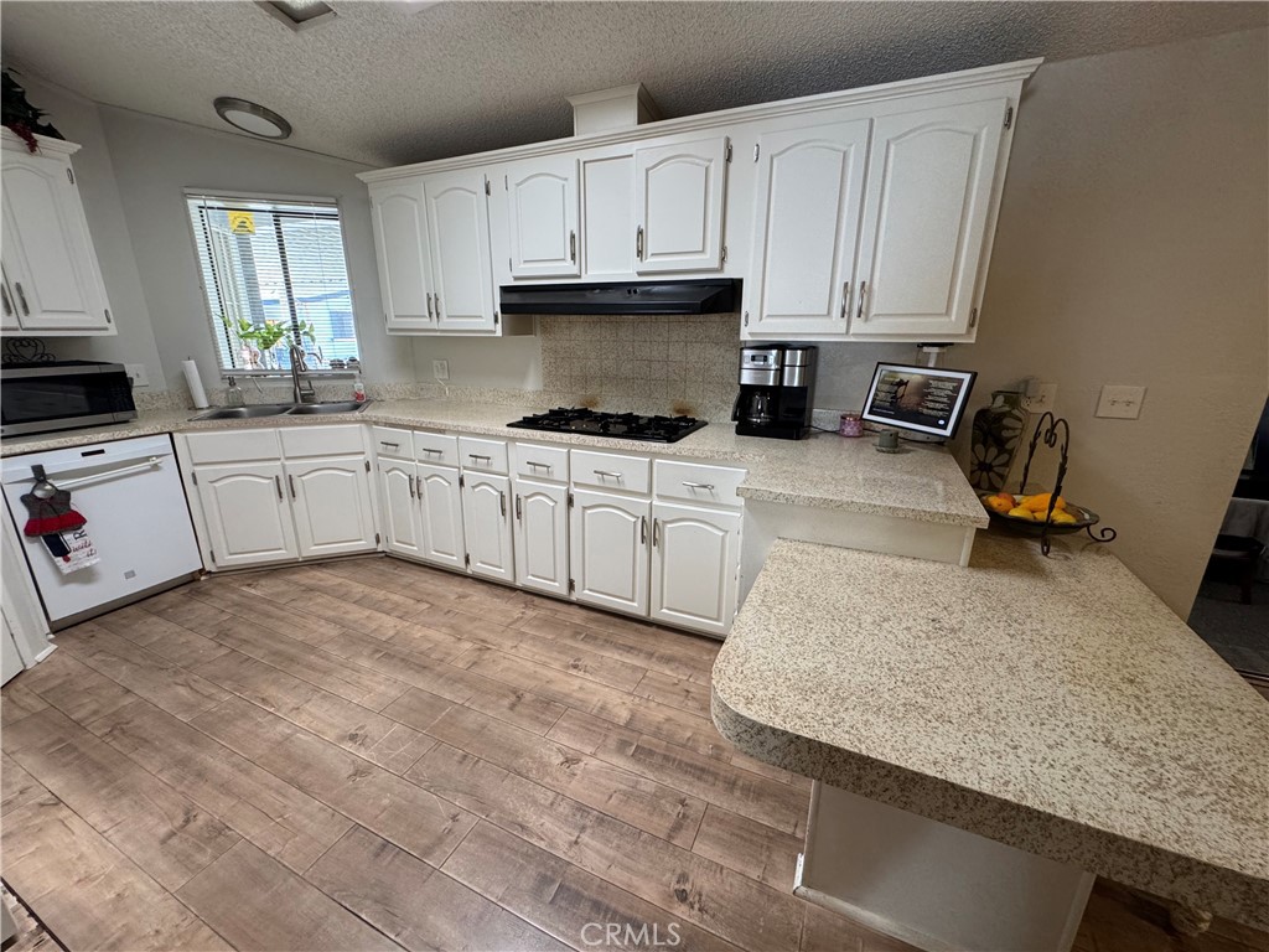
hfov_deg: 102.1
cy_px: 476
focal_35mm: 14
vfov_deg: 85.7
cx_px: 634
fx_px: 513
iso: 250
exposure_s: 1/120
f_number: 2.2
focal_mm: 2.22
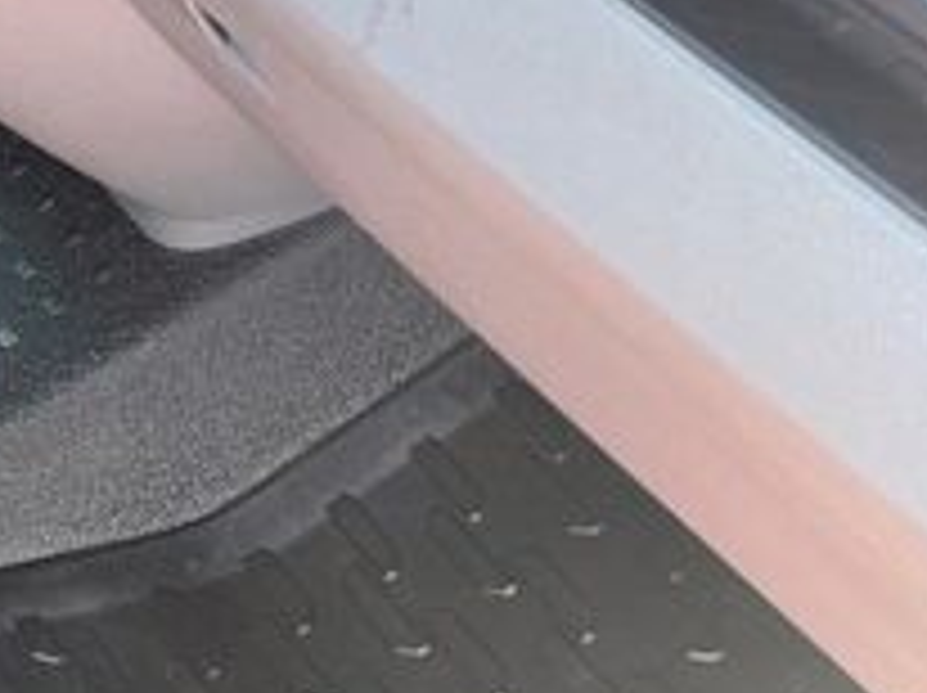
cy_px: -130
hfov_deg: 16.2
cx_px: -770
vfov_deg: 14.2
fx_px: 2702
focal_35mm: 101
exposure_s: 1/121
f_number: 1.6
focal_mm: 5.1
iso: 100
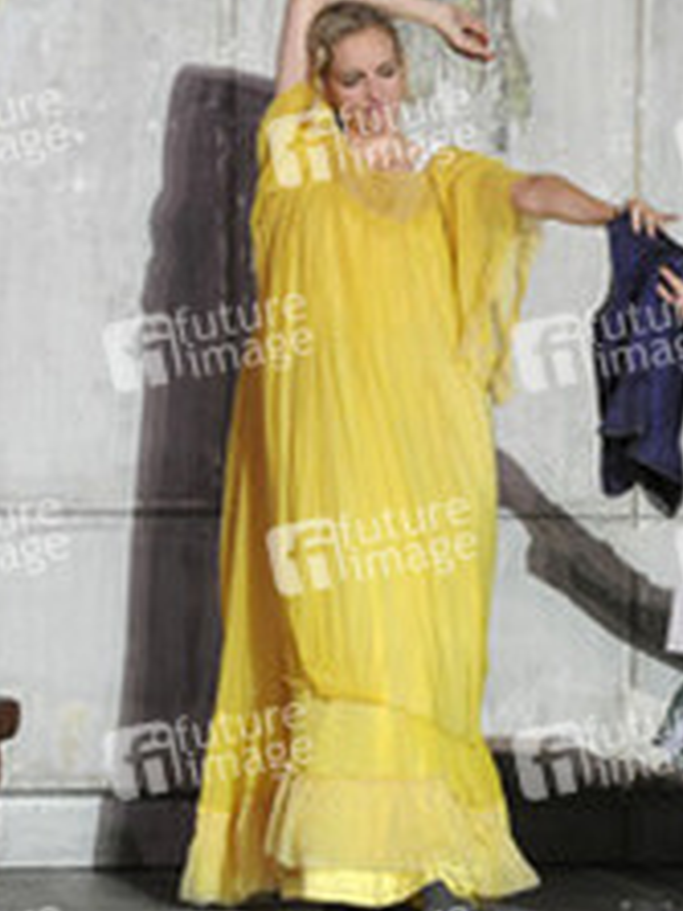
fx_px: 7426
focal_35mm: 282
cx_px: 673
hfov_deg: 5.3
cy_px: 445
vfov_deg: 7.0
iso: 3200
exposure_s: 1/160
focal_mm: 145
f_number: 7.1
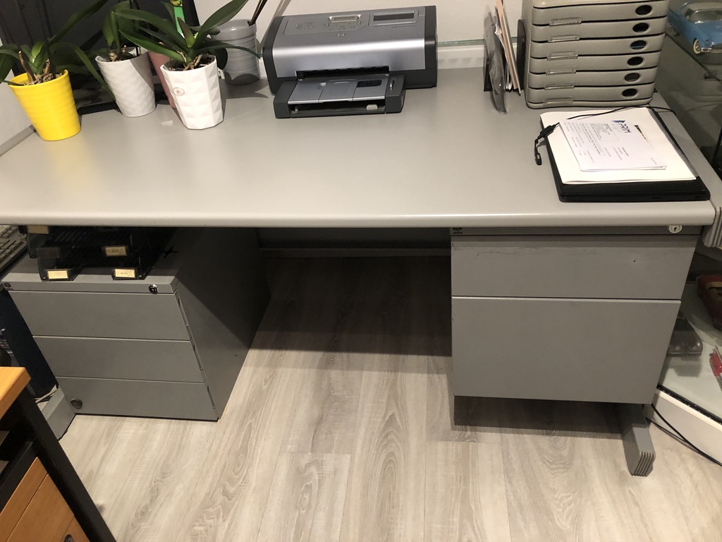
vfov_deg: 49.7
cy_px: 271
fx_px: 584
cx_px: 361
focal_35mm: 28
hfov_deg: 63.4
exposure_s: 1/14
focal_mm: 3.99
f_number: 1.8
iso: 100
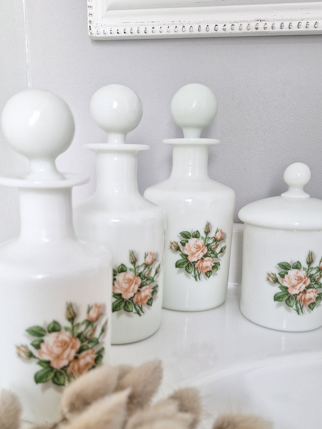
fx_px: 372
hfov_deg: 46.8
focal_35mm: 30
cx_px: 156
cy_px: 253
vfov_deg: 59.6
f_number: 1.8
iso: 64
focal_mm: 5.54
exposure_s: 1/60
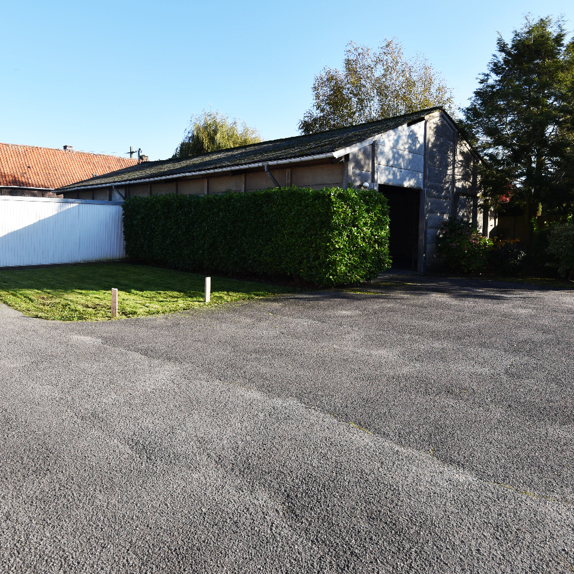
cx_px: 290
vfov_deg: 67.0
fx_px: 431
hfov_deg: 67.3
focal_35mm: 23
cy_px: 254
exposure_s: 1/200
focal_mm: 16
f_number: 7.1
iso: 100
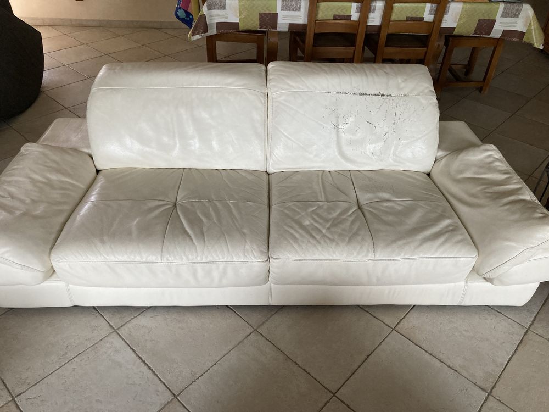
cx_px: 274
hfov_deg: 63.4
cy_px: 206
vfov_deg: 49.7
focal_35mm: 28
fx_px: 444
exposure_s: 1/60
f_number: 1.8
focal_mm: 3.99
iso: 200
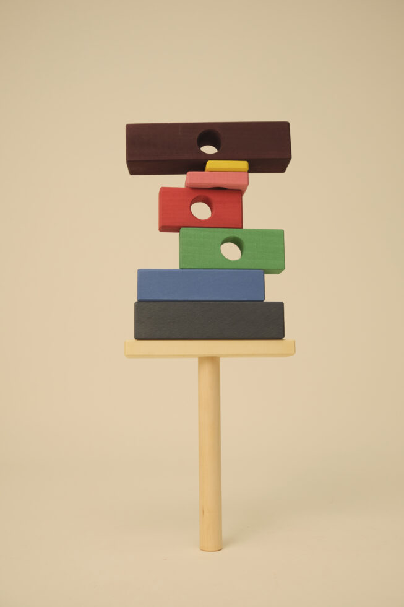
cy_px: 304
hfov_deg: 37.8
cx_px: 202
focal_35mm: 35
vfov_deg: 54.4
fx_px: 589
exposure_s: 1/250
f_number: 5
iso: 800
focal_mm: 23
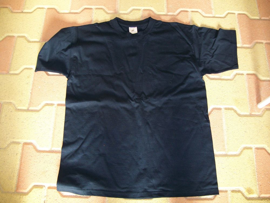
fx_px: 265
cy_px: 102
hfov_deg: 54.0
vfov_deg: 41.8
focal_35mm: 34
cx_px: 135
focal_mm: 6.1
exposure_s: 1/60
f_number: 2.7
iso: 64
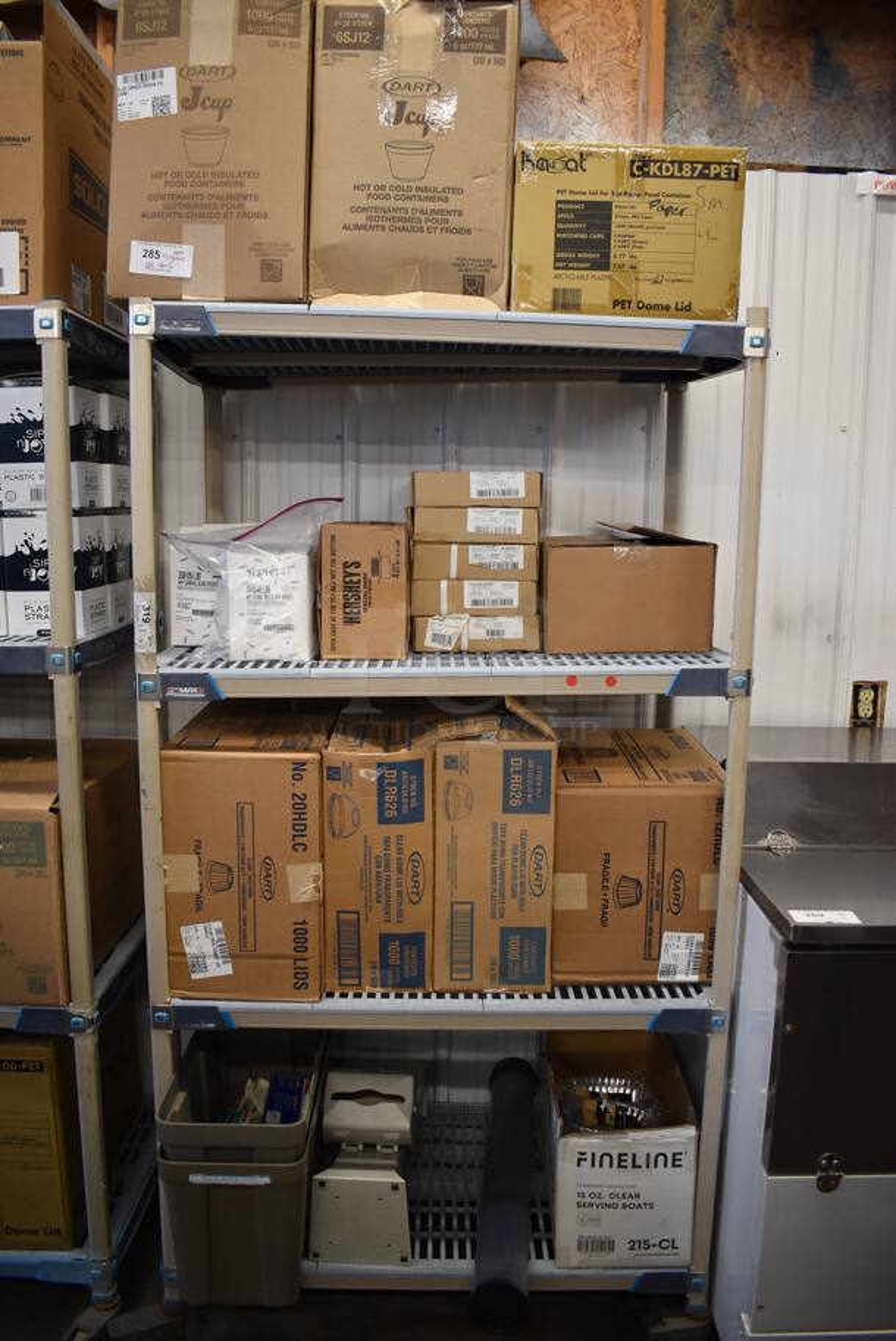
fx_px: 1006
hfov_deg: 48.0
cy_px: 670
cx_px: 448
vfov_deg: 67.3
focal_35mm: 27
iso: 1400
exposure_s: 1/125
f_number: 3.5
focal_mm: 18
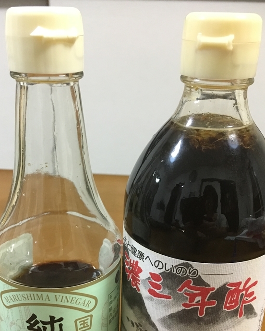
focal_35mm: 42
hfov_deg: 35.7
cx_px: 121
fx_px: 412
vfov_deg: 43.2
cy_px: 222
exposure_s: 1/30
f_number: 2.2
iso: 200
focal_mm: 4.15
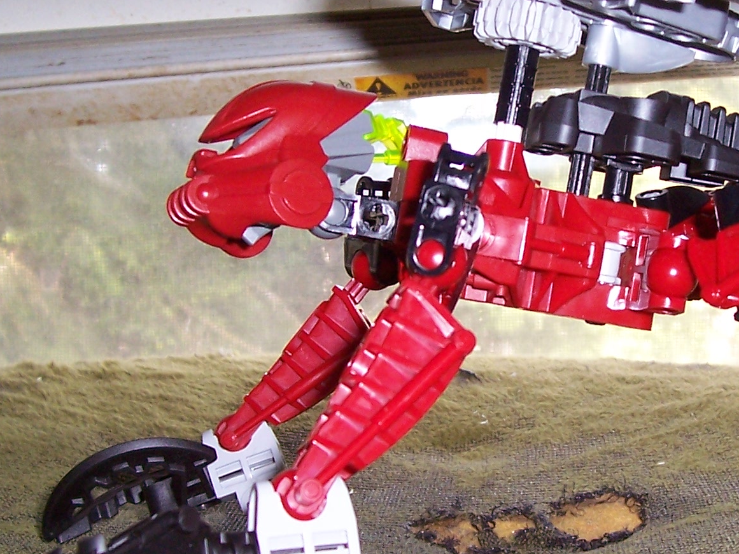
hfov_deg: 25.8
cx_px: 502
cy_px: 273
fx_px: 1601
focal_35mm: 75
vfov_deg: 19.6
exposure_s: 1/60
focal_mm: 5.6
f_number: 2.7
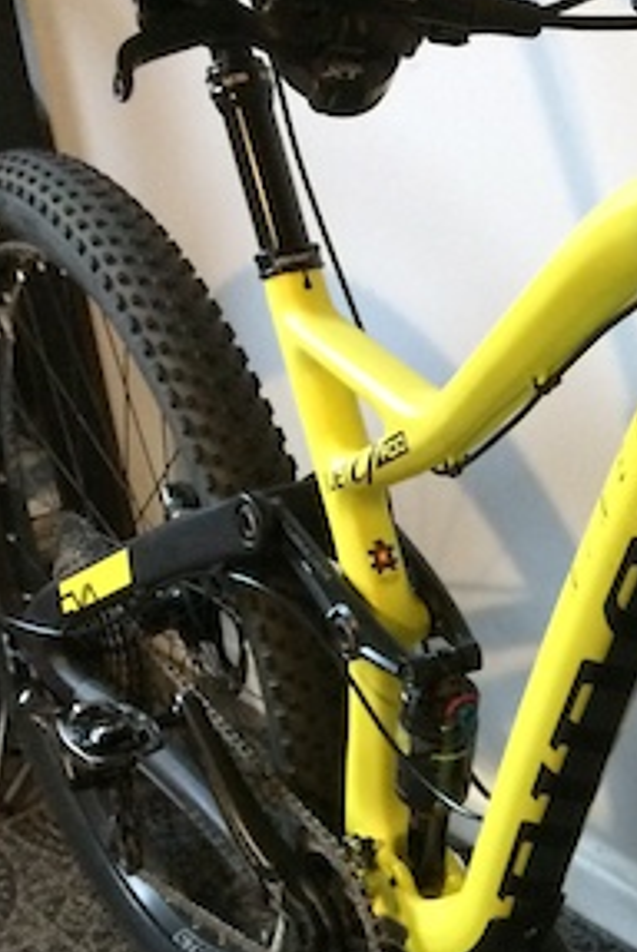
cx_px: 843
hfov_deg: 15.5
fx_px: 2224
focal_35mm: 84
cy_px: 922
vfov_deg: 23.3
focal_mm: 4.15
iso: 250
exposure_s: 1/17
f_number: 2.2
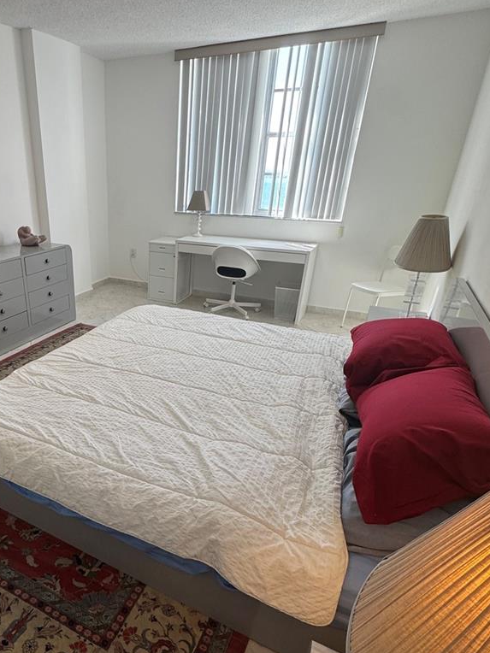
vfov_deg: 76.1
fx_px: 415
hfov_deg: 58.7
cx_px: 139
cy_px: 368
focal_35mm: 22
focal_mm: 2.22
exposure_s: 1/120
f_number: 2.2
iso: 50
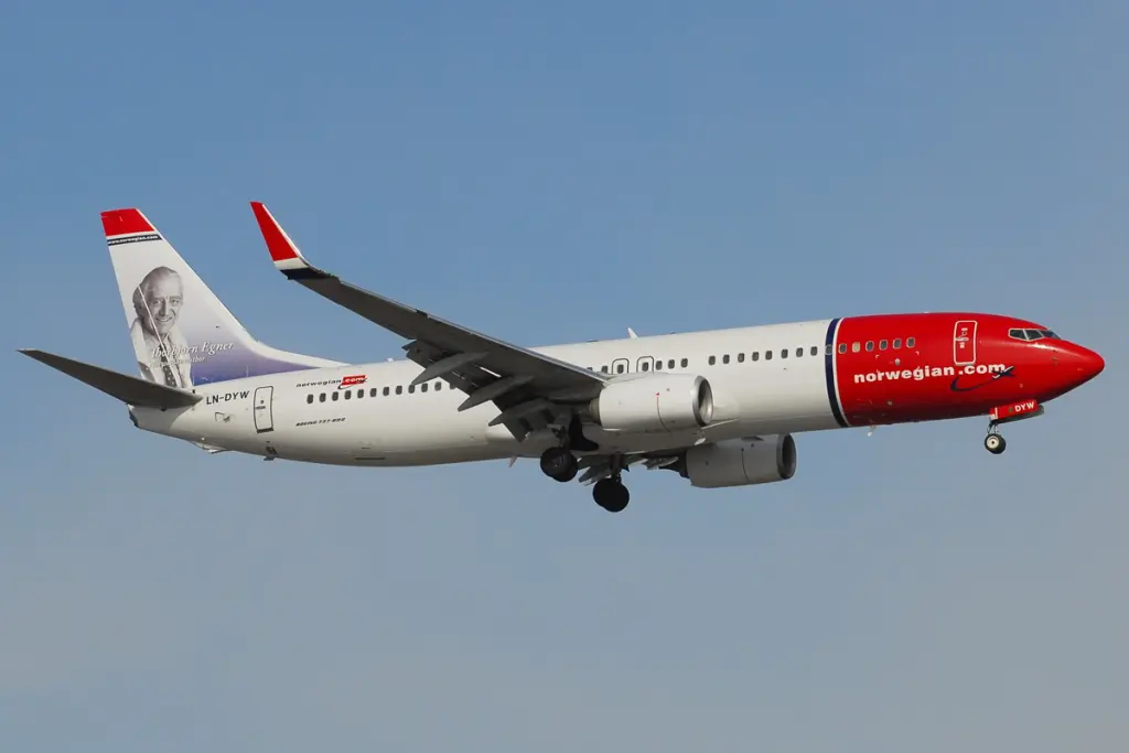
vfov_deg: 7.9
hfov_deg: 11.8
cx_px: 564
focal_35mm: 174
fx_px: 5457
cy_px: 376
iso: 200
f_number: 7.1
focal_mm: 116
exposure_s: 1/1500
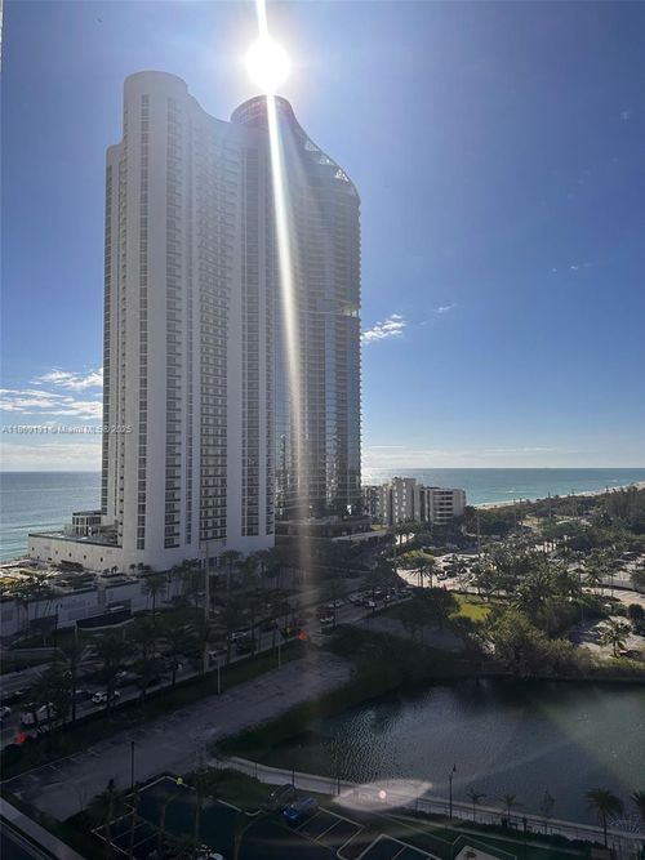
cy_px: 430
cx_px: 322
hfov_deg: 56.8
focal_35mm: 24
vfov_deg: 71.6
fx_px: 596
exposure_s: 1/13699
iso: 80
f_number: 1.78
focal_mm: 6.86
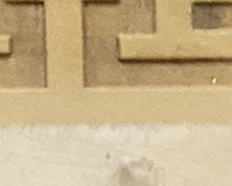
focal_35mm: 255
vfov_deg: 5.3
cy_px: 764
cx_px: -370
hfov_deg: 7.0
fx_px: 1750
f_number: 1.8
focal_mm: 4.25
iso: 800
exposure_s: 1/20
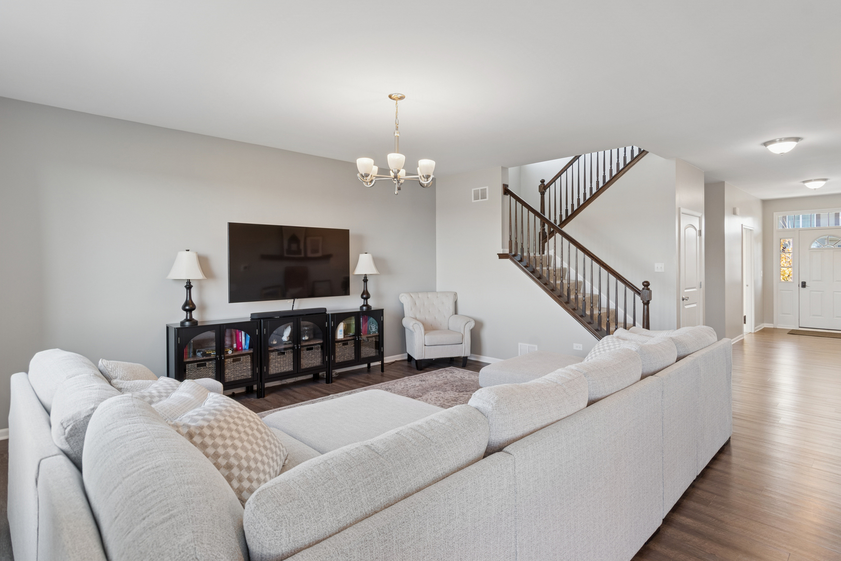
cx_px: 420
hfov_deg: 90.0
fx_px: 420
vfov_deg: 67.4
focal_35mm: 18
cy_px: 280
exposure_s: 1/10
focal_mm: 12
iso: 250
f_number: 8
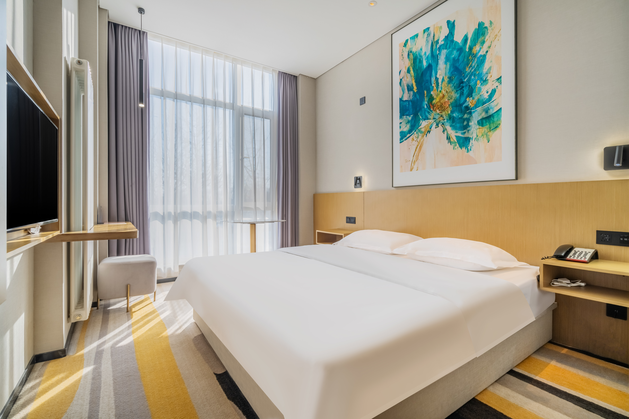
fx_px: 280
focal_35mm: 16
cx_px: 314
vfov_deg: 73.7
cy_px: 210
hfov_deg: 96.7
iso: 250
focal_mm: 16
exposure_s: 1/2000
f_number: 8
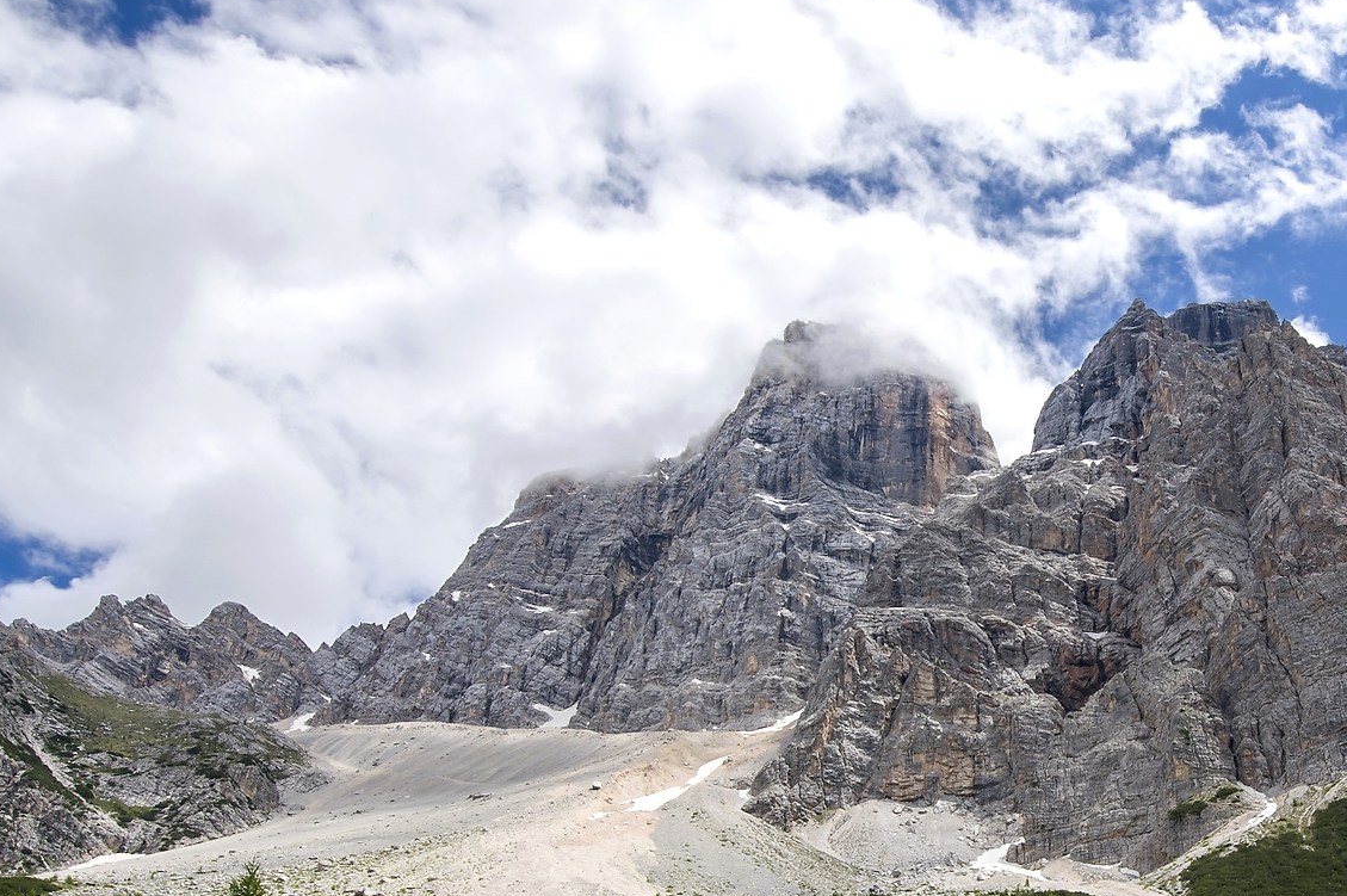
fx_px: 1271
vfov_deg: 38.2
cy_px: 630
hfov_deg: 52.2
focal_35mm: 34
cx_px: 1081
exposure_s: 1/400
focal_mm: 16
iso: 200
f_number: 10
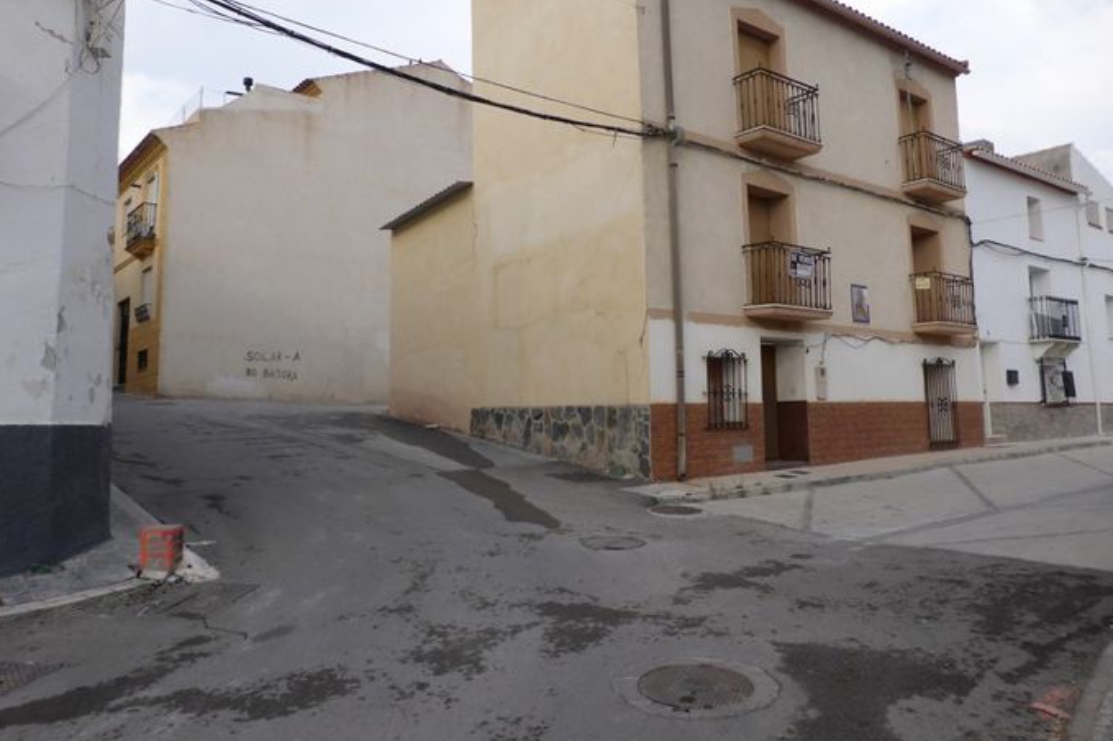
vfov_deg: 47.7
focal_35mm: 27
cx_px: 545
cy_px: 316
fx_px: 834
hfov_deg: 67.4
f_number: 3.3
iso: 100
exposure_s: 1/500
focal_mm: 4.3
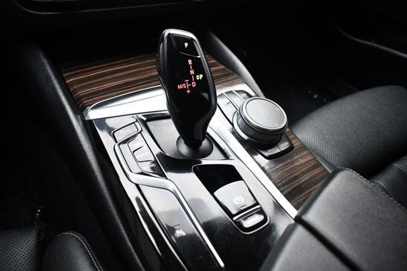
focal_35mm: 27
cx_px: 204
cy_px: 136
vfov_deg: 48.0
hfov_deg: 67.4
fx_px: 305
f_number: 3.5
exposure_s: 1/125
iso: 3200
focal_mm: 18
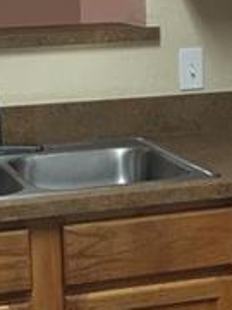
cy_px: 145
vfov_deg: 15.9
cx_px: 160
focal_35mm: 124
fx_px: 1108
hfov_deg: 11.9
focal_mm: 4.15
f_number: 2.2
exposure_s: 1/15
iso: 25
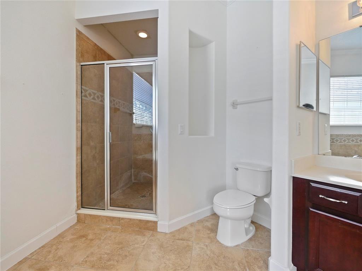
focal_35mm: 14
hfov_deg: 102.1
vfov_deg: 85.6
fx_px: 146
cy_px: 136
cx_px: 181
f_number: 4
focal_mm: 7
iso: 1000
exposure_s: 1/60
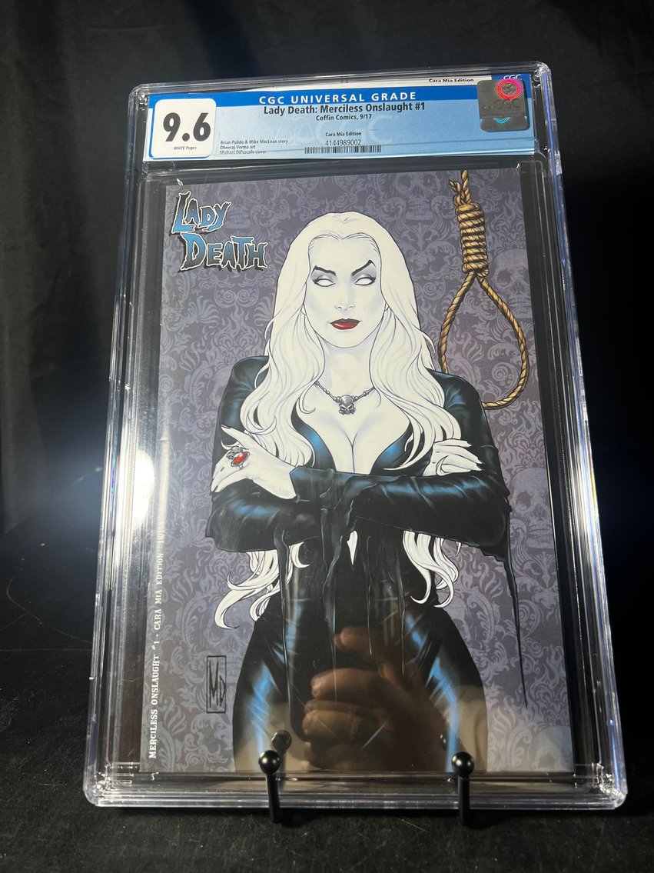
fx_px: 655
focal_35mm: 26
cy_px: 436
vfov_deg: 67.3
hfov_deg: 53.1
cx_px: 327
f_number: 1.5
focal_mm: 5.7
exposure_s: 1/120
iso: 32
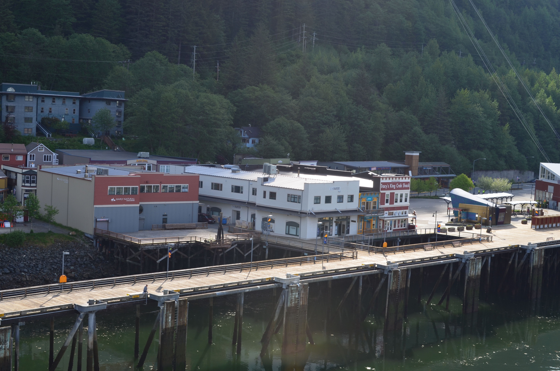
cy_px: 186
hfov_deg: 36.9
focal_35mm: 54
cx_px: 280
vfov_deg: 25.0
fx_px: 838
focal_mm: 36
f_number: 11
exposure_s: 1/125
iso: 180
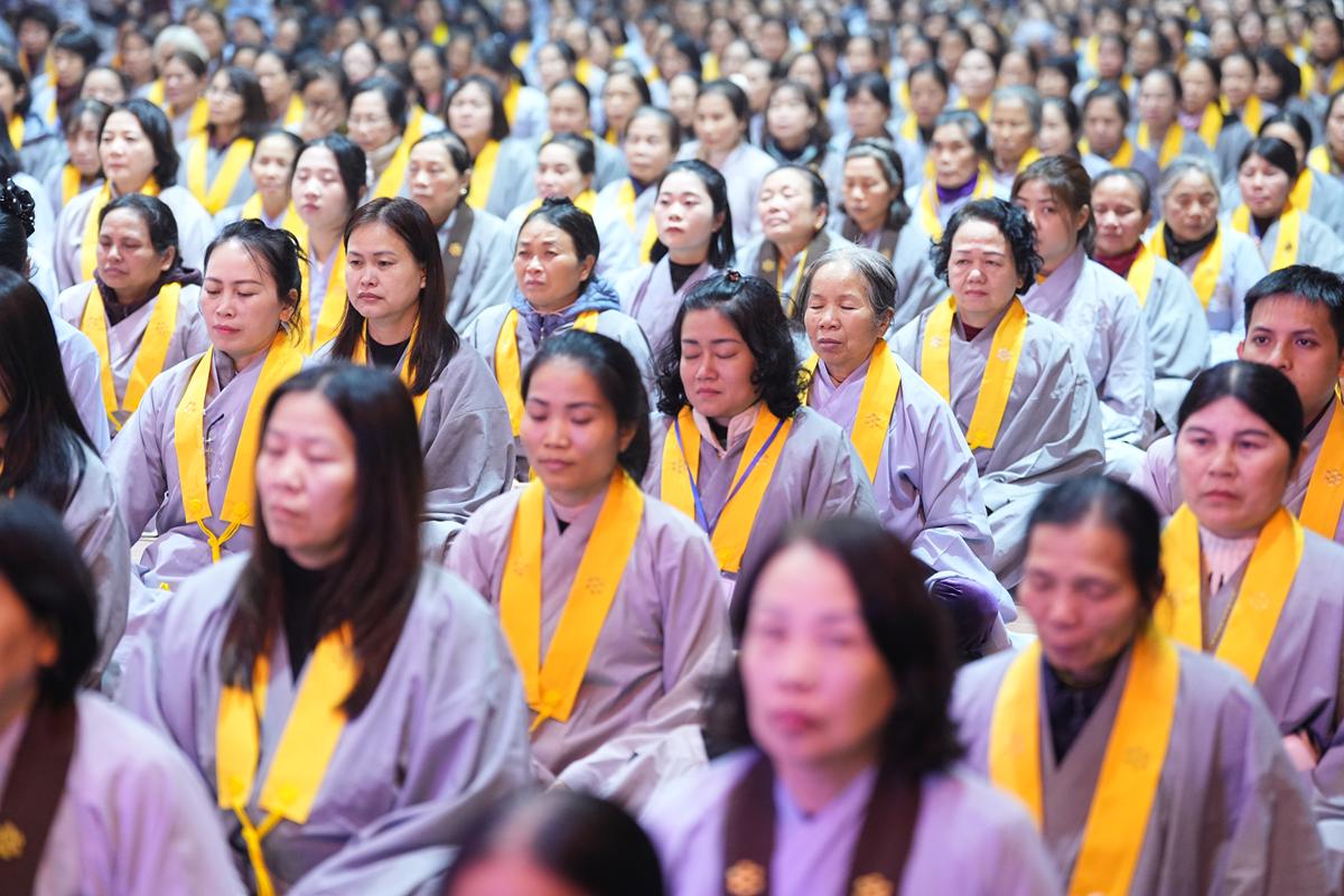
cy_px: 448
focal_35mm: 106
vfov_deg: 12.9
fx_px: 3957
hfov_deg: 19.3
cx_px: 672
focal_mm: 106
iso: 3200
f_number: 2.8
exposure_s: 1/100
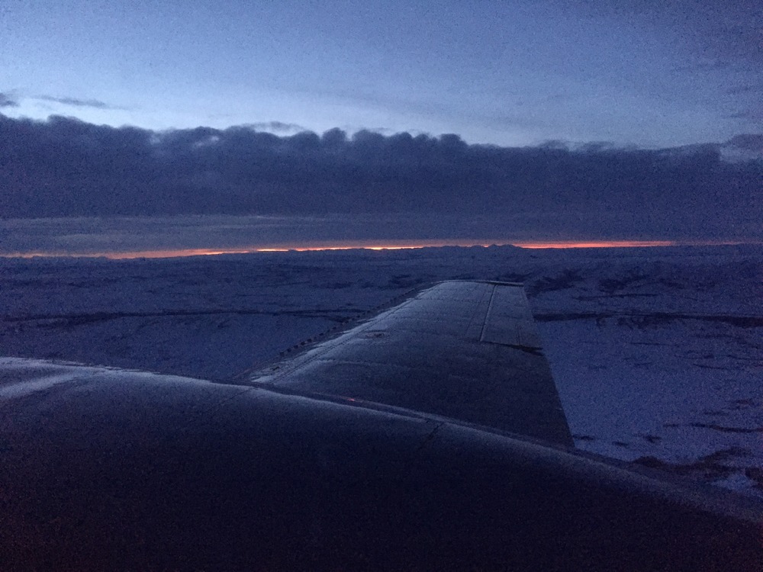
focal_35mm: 29
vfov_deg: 48.2
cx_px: 382
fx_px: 639
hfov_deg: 61.7
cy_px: 286
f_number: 2.2
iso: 400
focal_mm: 4.15
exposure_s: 1/15
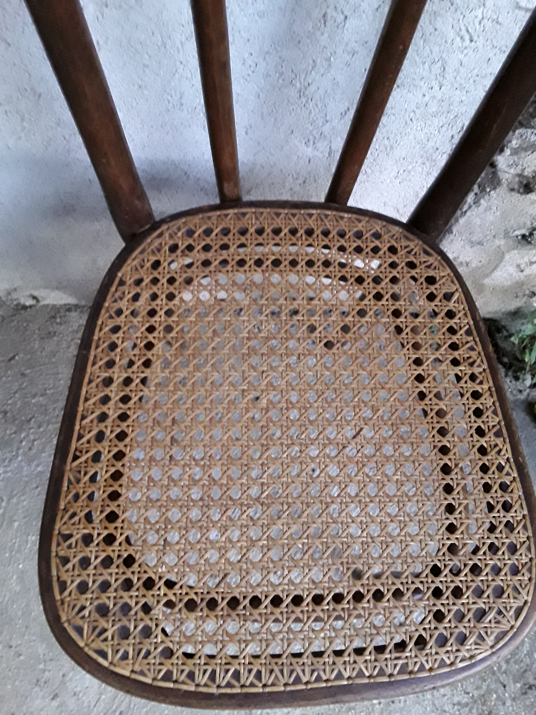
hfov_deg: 51.4
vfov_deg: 65.3
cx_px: 268
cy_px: 358
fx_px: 557
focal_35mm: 27
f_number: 1.9
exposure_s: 1/17
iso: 400
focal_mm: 2.91
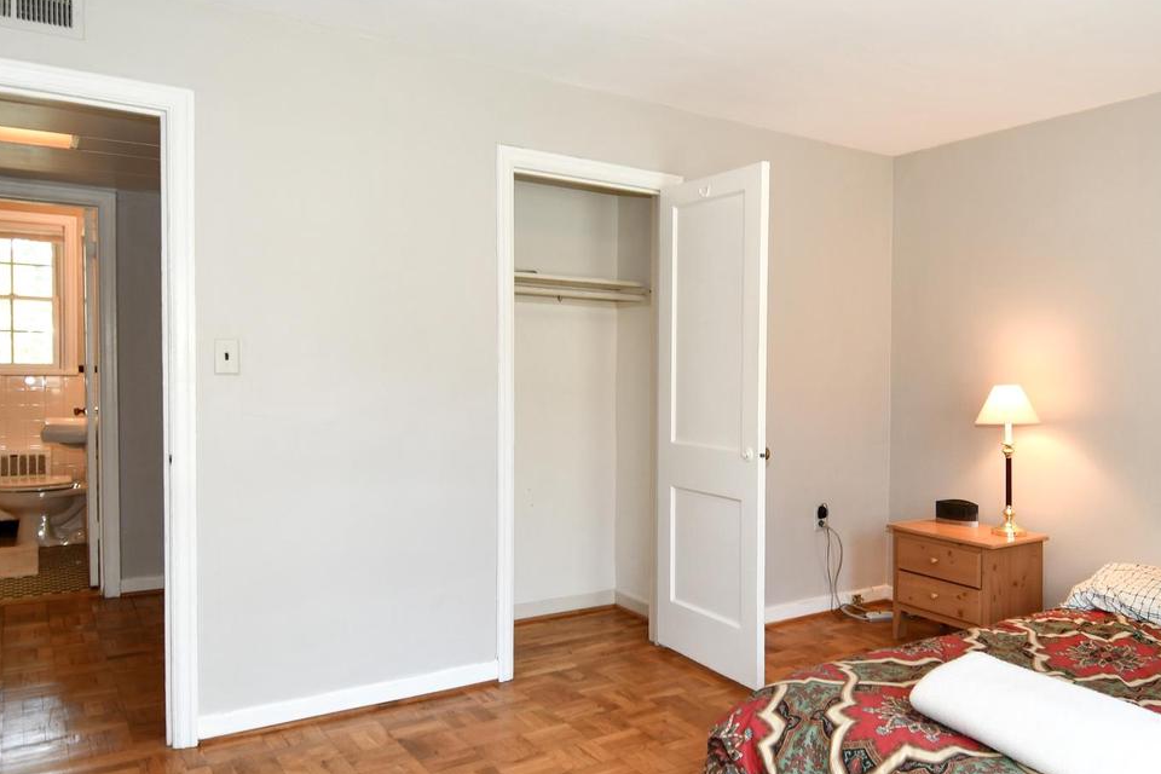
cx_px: 688
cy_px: 431
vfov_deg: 47.8
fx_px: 871
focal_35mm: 27
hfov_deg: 66.8
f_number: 4
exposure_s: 1/60
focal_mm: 12
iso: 280
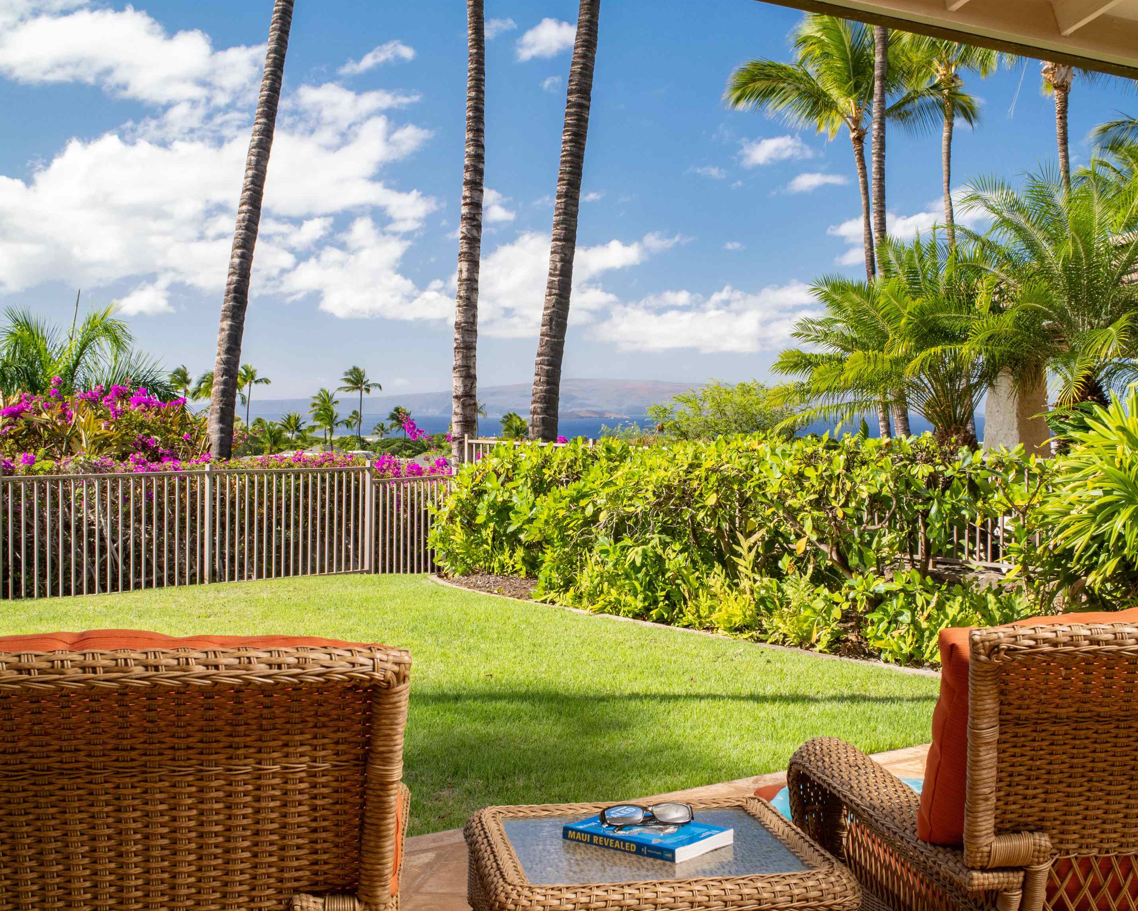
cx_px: 587
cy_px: 456
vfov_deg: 32.7
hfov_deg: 40.3
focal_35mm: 46
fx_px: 1549
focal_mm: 22
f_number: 11
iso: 400
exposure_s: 1/80
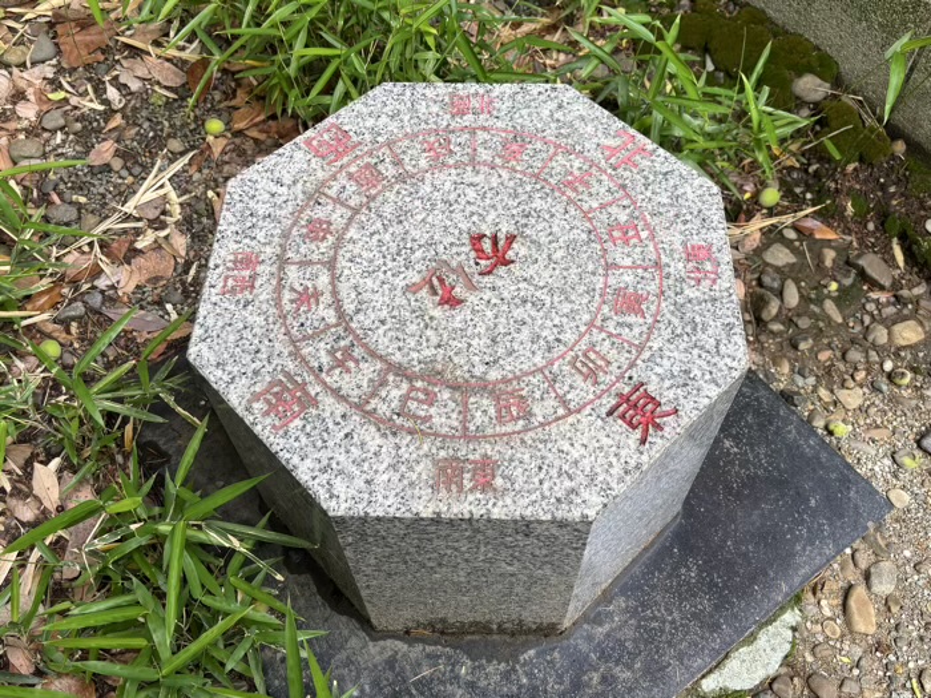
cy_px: 349
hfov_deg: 67.3
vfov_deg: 53.1
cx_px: 466
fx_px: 699
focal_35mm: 26
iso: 50
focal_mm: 5.96
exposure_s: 1/121
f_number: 1.6
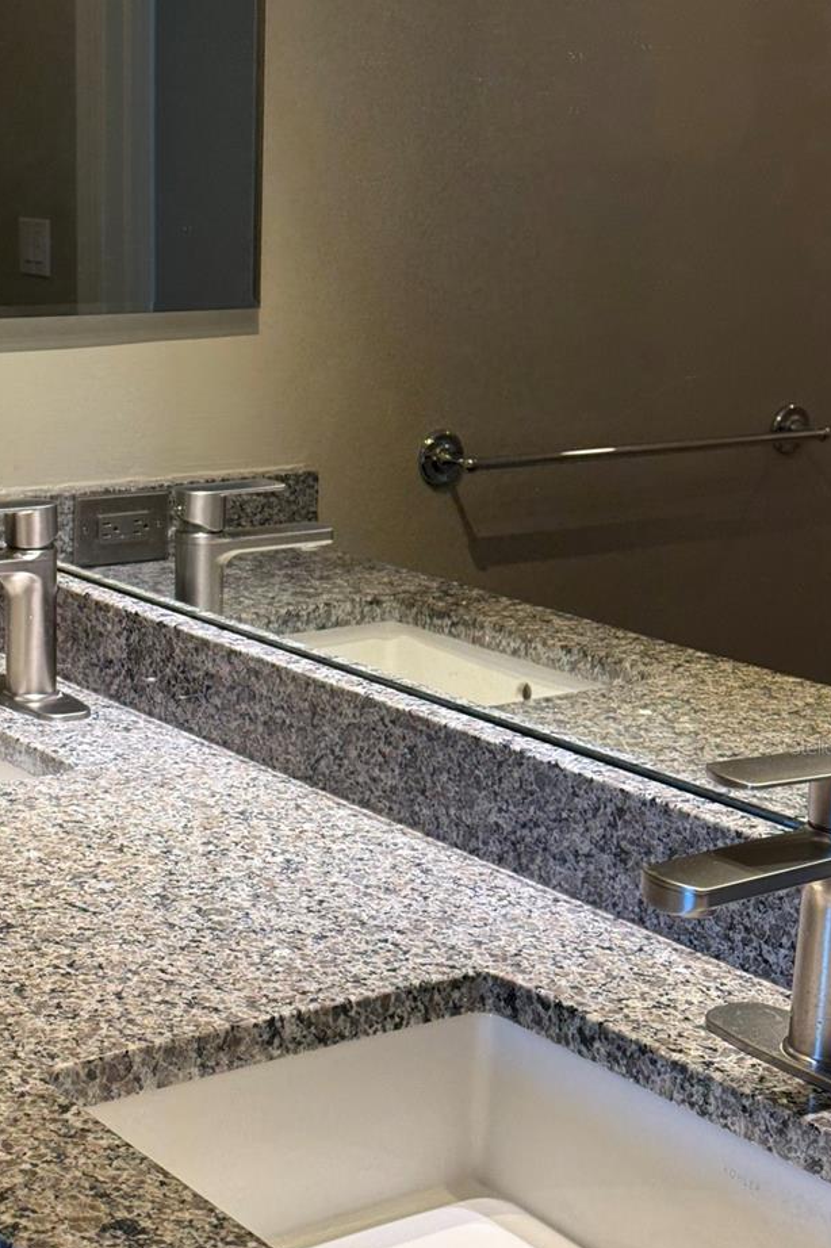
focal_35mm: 65
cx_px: 276
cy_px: 746
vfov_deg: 30.9
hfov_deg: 20.8
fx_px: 2252
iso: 50
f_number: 1.78
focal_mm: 6.76
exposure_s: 1/60
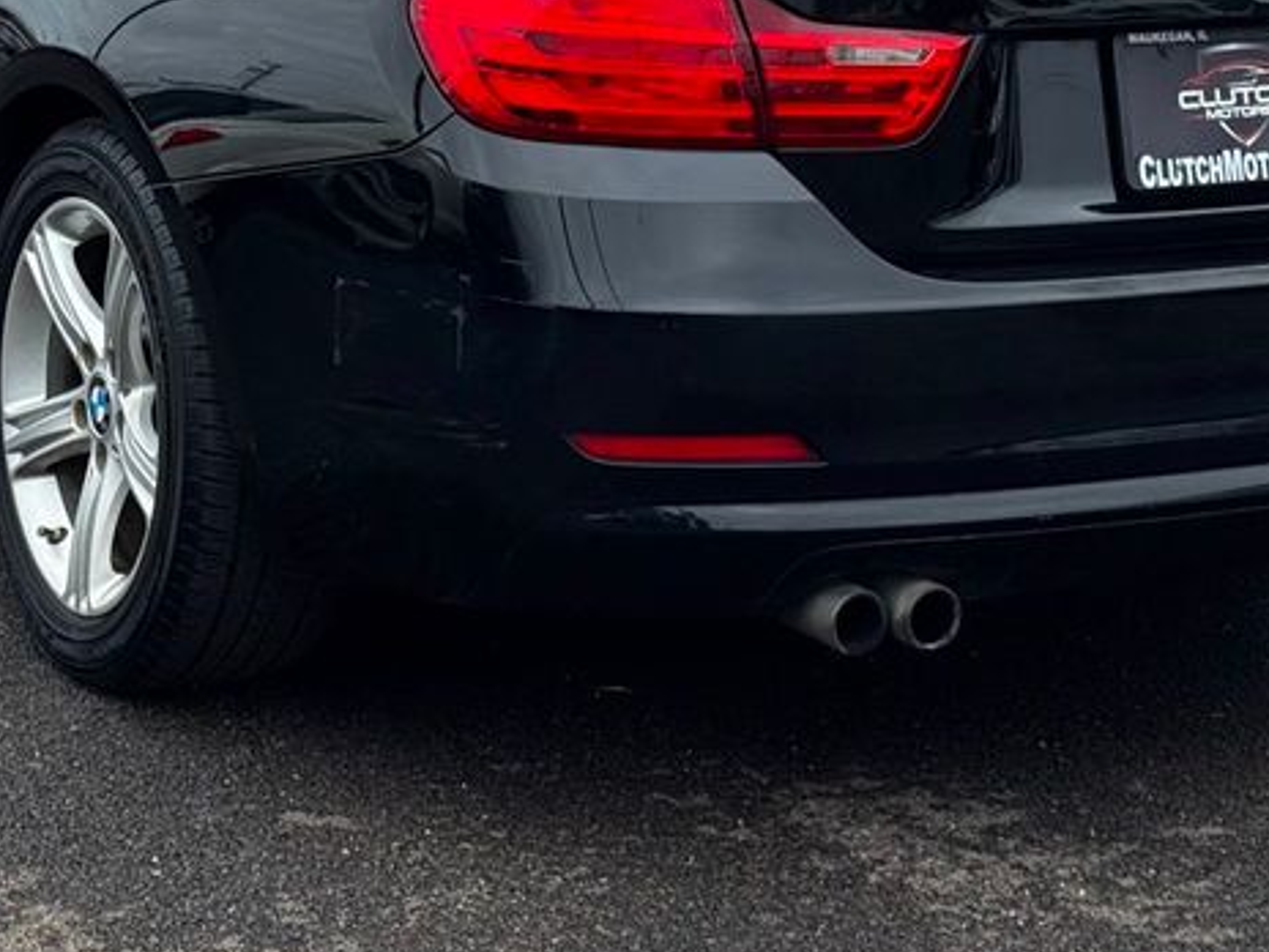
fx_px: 3886
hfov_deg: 18.5
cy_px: -16
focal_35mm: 106
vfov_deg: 13.7
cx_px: 588
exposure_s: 1/1869
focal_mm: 6.76
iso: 64
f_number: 1.78
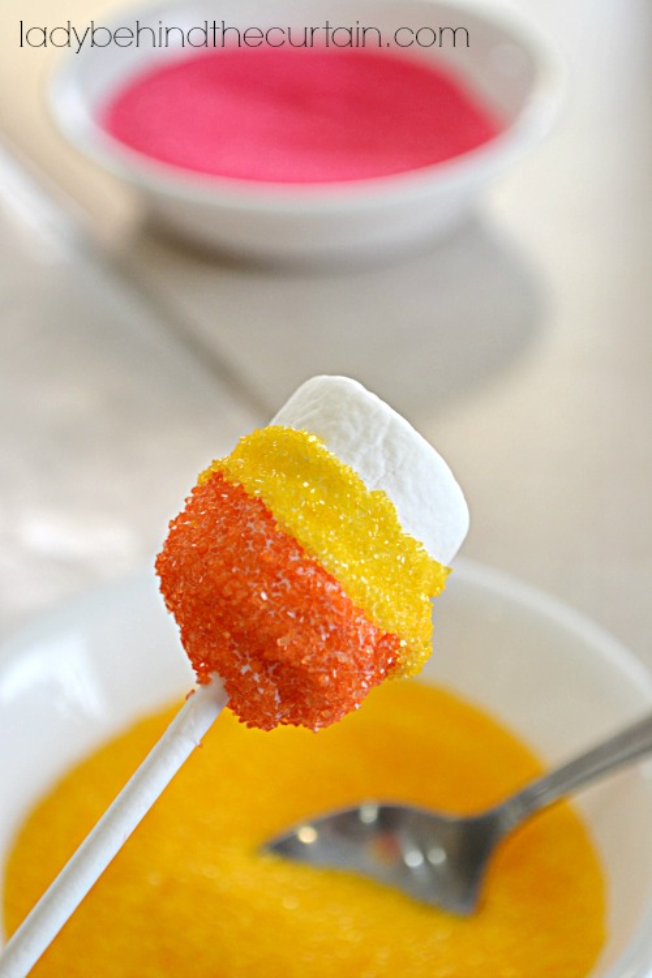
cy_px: 489
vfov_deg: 24.6
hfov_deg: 16.6
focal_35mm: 82
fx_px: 2241
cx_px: 326
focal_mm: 55
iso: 400
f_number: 5.6
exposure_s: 1/60
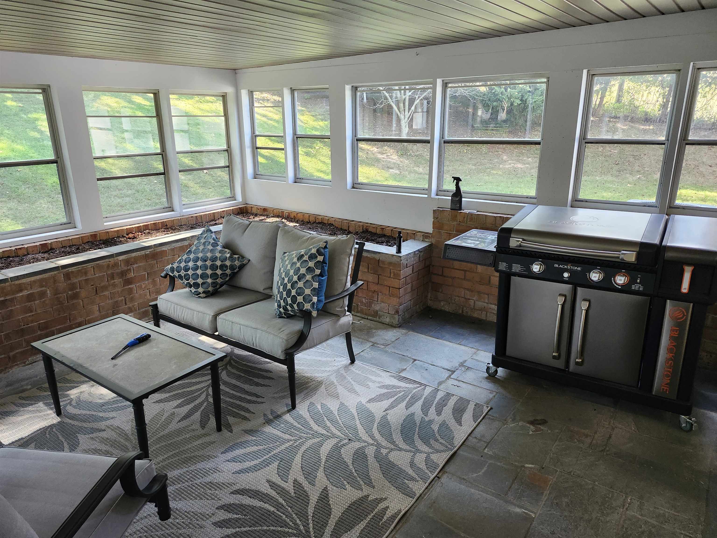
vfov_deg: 58.9
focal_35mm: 23
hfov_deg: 73.9
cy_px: 269
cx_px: 358
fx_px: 476
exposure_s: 1/120
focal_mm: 5.54
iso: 320
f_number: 1.8
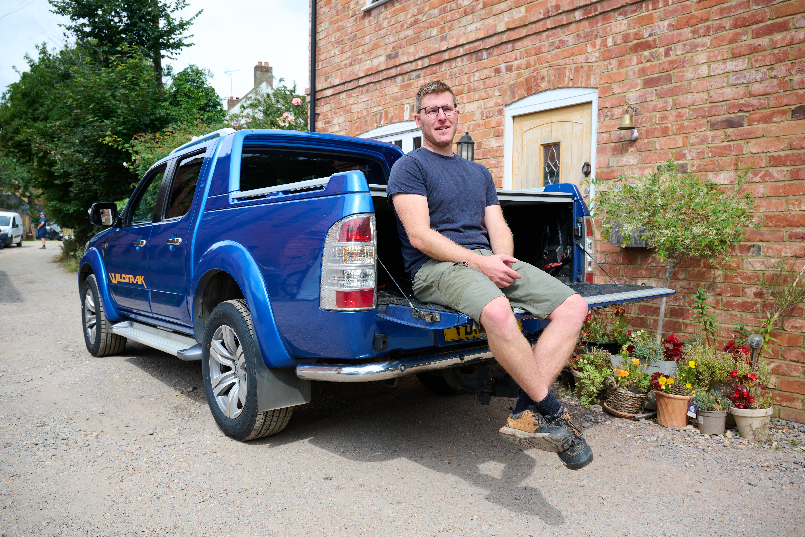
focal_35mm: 30
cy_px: 268
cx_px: 402
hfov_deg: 62.8
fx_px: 660
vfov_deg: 44.3
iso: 125
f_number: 5.6
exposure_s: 1/250
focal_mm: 29.5
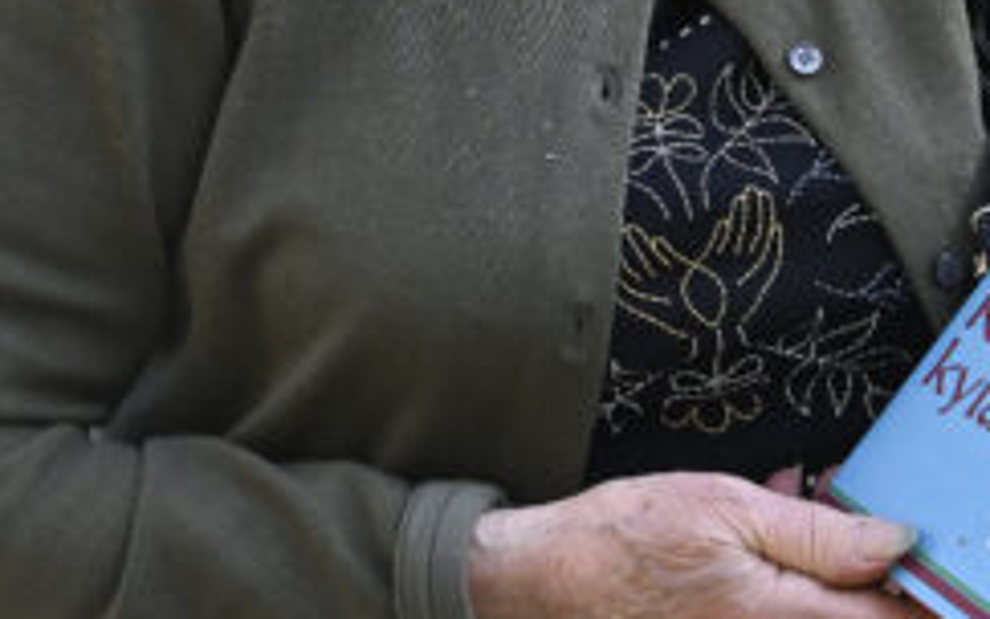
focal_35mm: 181
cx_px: 676
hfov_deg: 11.6
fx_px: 4885
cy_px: -220
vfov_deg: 7.2
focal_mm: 60
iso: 1600
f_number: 9
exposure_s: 1/1250
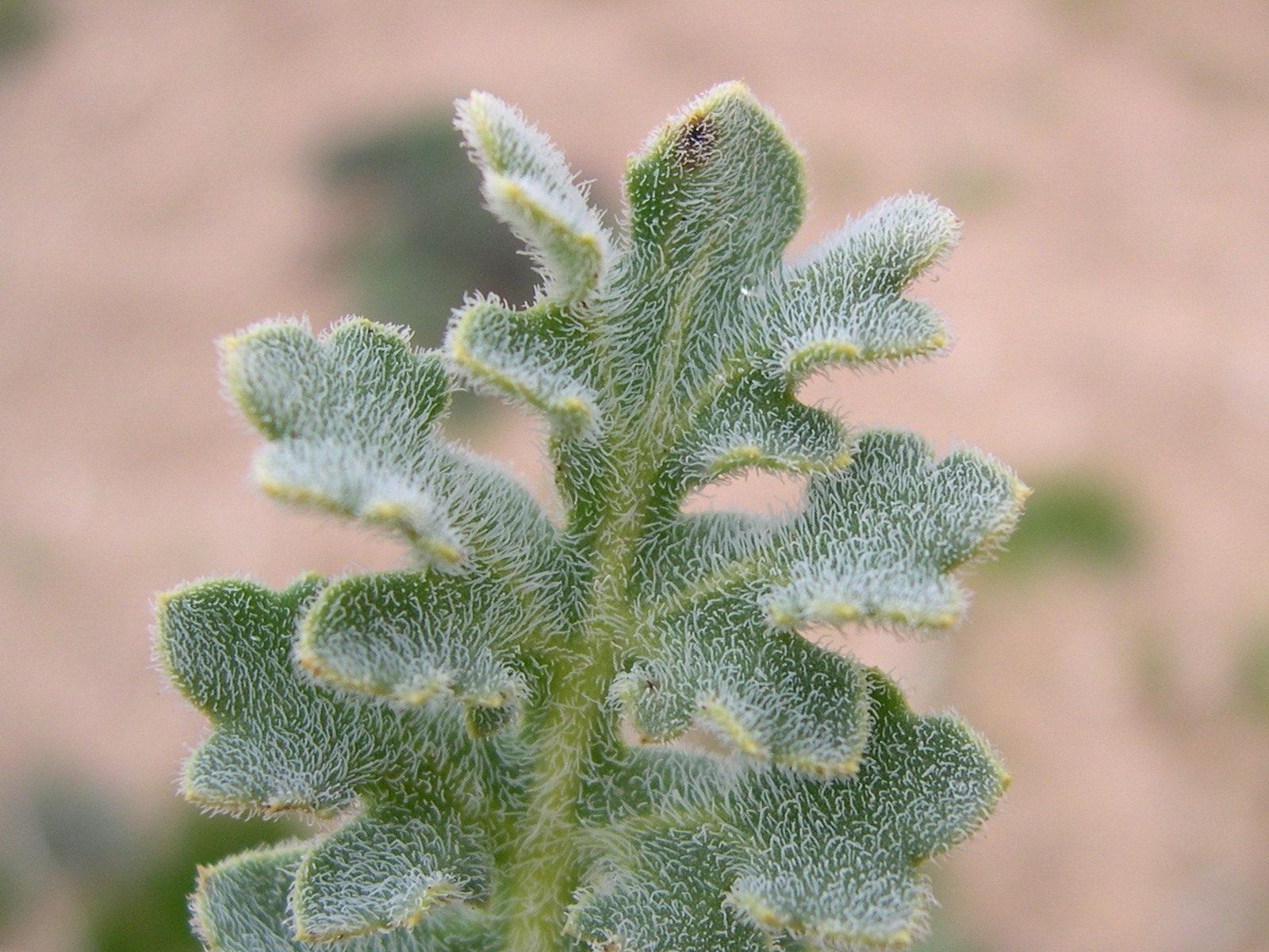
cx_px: 634
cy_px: 476
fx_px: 1393
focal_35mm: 38
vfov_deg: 37.7
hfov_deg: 49.0
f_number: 2.8
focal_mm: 8
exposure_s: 1/521
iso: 100
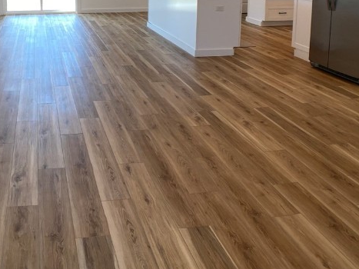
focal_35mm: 57
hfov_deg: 32.9
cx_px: 78
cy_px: 9
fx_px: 591
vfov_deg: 24.6
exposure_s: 1/120
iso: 50
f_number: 1.8
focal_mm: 4.25
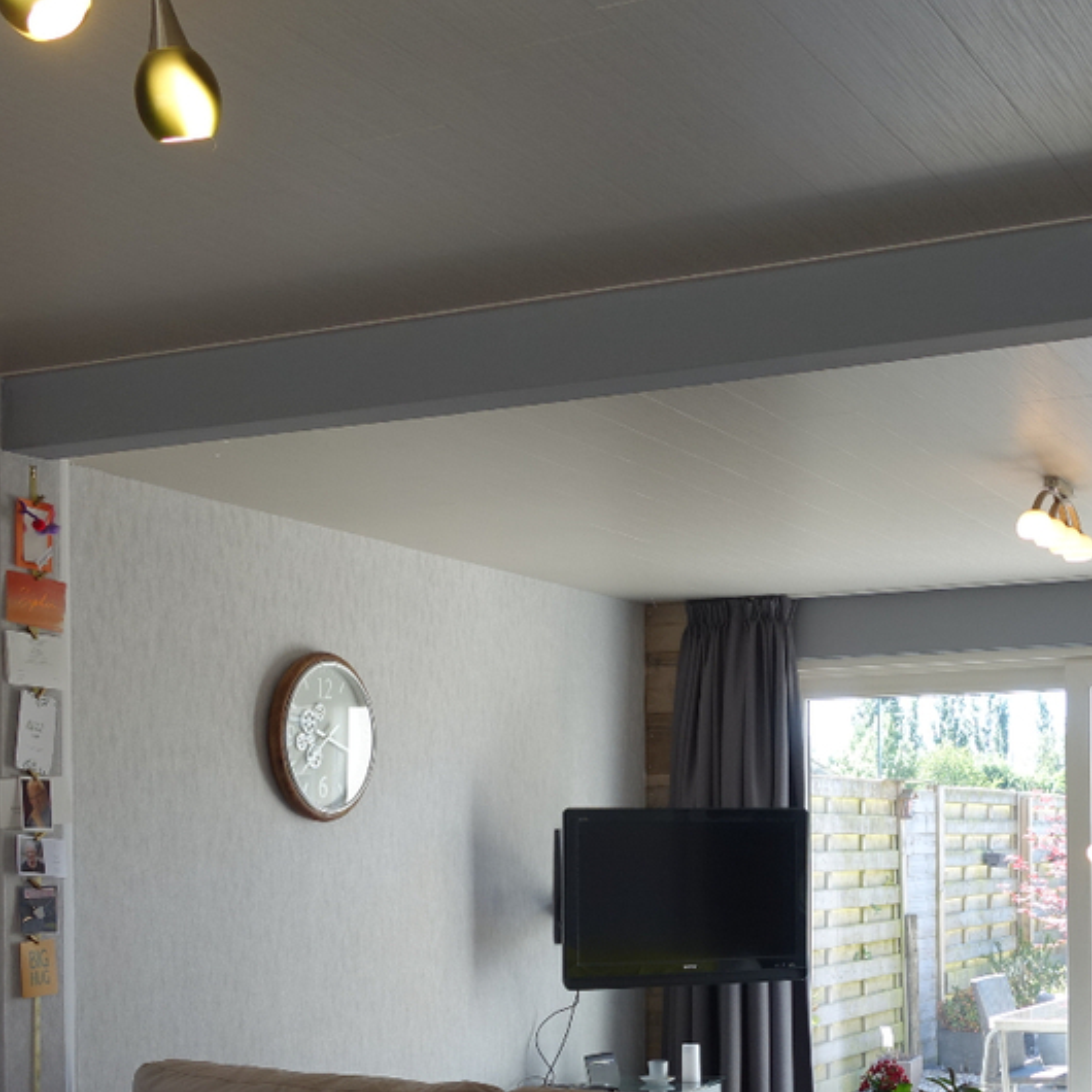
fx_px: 1856
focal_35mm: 52
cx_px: 672
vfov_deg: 32.1
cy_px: 845
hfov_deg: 32.7
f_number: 3.2
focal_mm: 8.8
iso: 125
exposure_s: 1/80
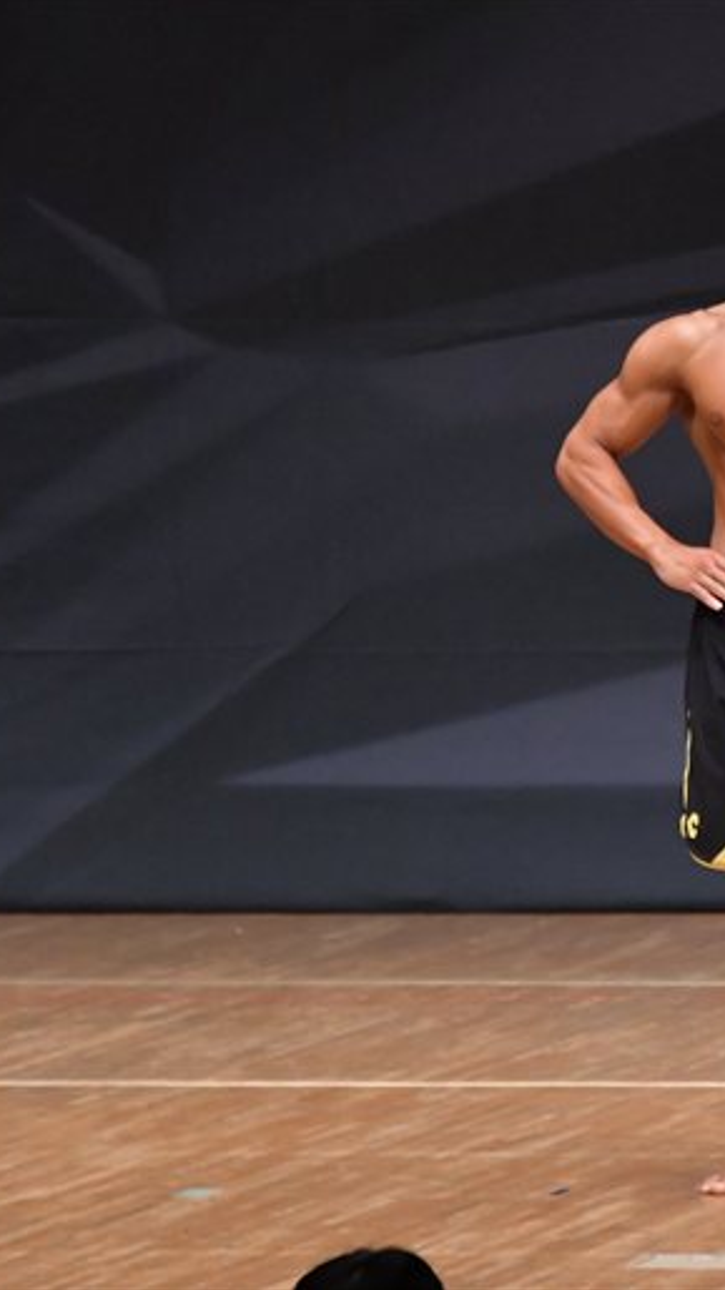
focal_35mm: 474
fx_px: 16205
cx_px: 859
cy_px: 645
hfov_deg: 2.6
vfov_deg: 4.6
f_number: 5.6
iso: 6400
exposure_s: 1/400
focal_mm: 200
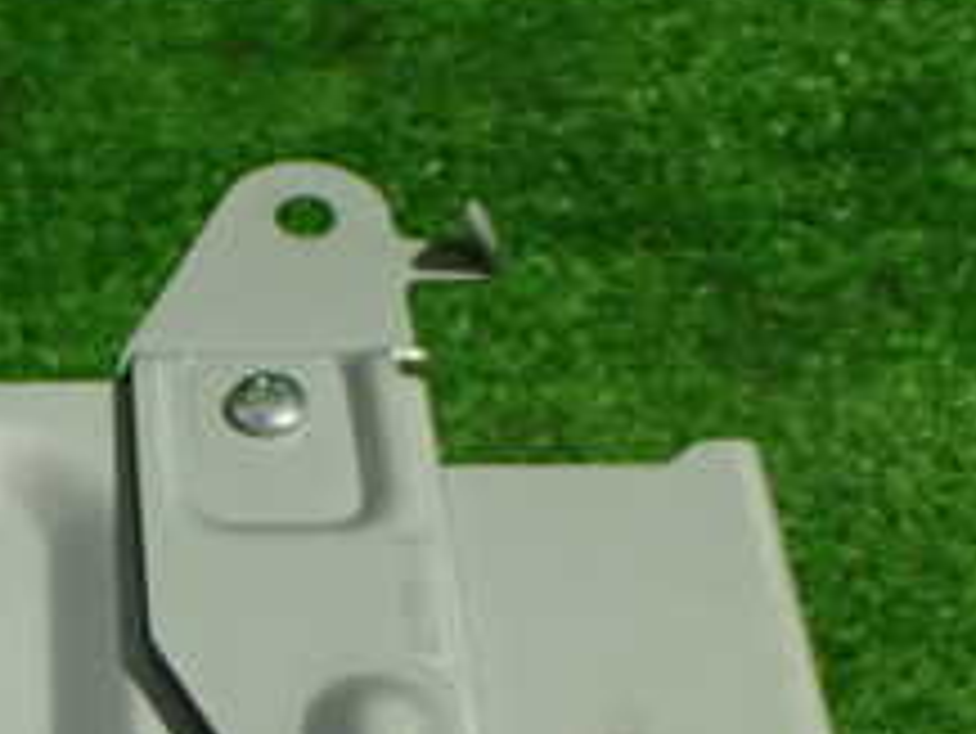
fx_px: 2341
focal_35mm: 83
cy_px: 838
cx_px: 40
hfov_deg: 22.8
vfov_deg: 17.1
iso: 500
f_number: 2.3
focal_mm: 5.4
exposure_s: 1/125
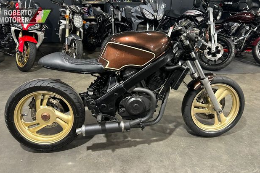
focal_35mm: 28
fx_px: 202
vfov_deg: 46.4
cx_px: 129
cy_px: 81
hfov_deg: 65.5
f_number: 1.5
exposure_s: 1/50
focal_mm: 5.7
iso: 250
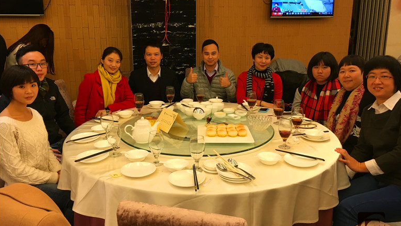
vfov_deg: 36.6
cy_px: 98
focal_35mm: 32
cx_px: 200
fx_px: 340
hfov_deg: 61.0
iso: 100
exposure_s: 1/33
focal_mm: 4.15
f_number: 2.2
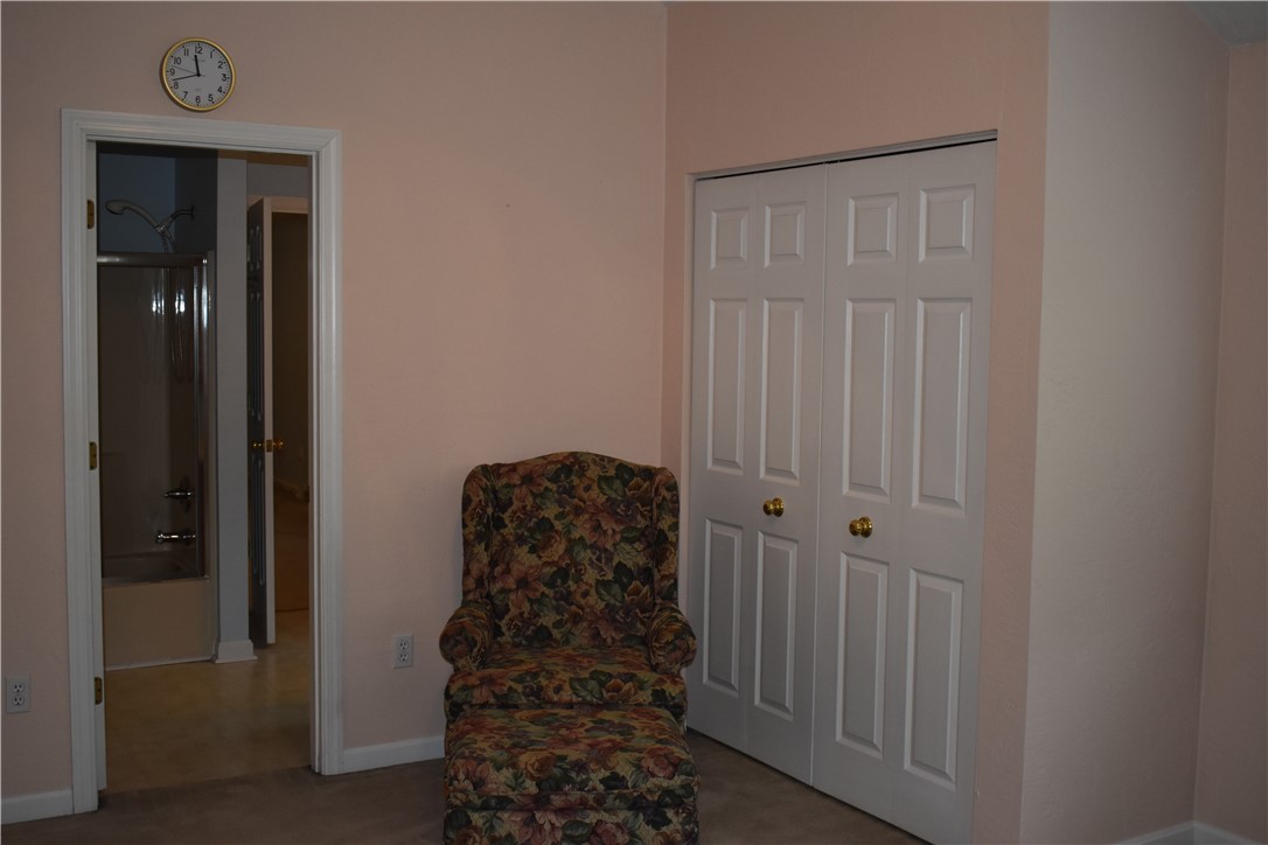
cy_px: 422
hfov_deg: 51.3
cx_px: 634
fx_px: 1321
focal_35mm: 38
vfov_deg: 35.5
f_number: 4
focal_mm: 25
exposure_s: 1/125
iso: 800
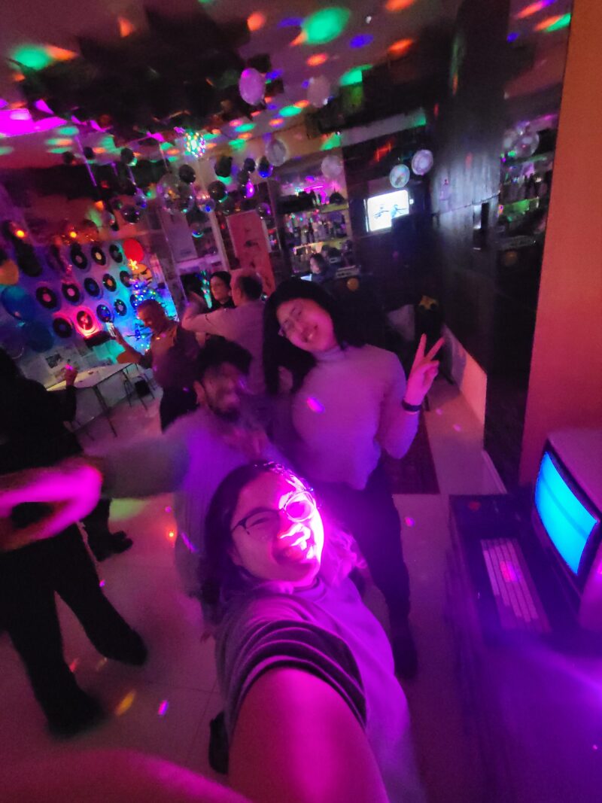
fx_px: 302
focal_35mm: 13
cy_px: 402
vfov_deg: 106.2
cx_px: 301
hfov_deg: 89.9
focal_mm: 2.2
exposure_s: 1/20
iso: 2500
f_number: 2.2
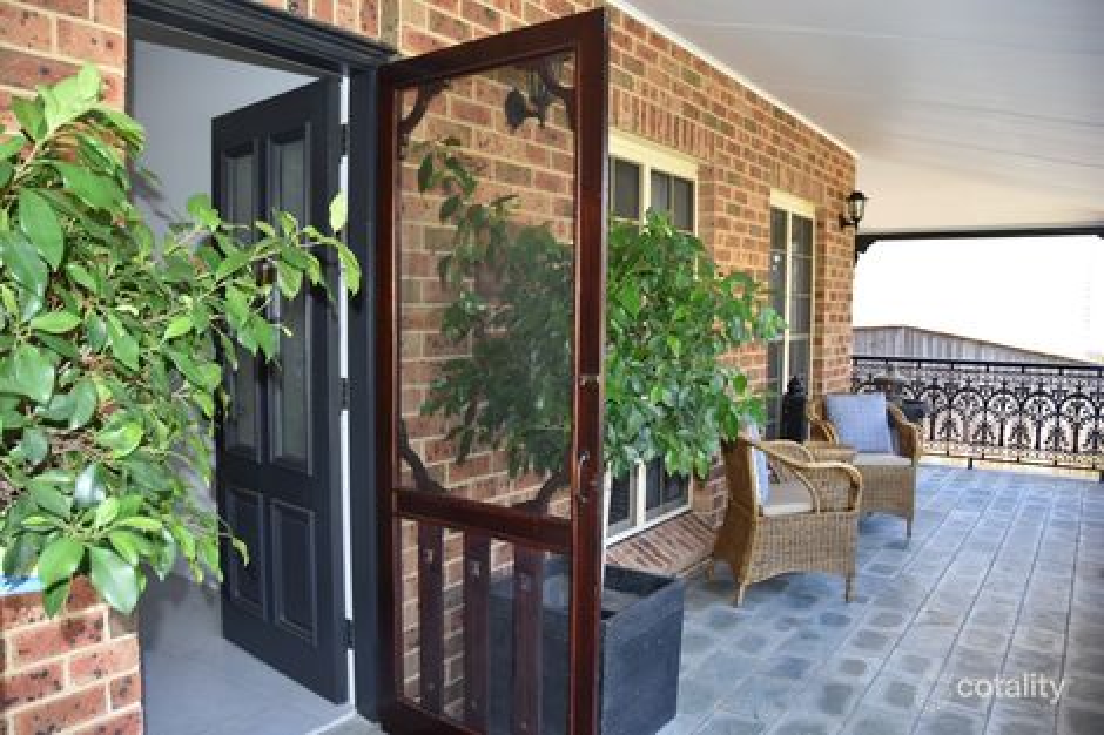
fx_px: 828
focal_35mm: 27
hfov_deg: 67.4
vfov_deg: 47.9
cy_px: 368
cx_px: 552
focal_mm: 18
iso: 280
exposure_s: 1/125
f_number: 3.5
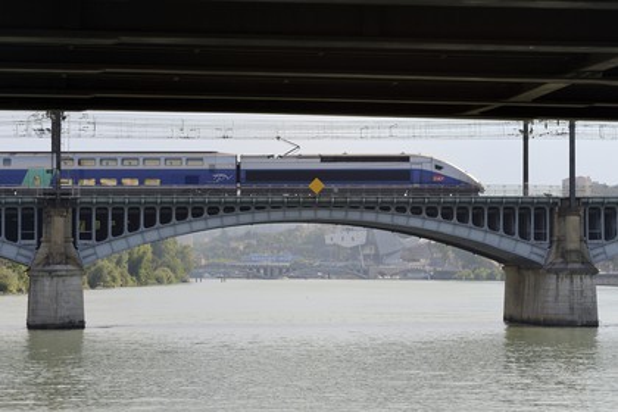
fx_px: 2403
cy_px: 206
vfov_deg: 9.8
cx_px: 309
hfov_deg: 14.7
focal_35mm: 140
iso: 200
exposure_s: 1/400
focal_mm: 140
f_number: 9
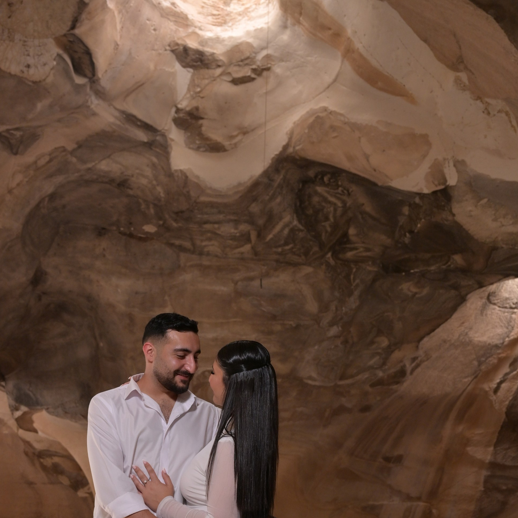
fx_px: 728
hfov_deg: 39.0
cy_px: 414
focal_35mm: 43
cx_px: 200
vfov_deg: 37.8
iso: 800
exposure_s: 1/160
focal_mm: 24
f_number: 3.5
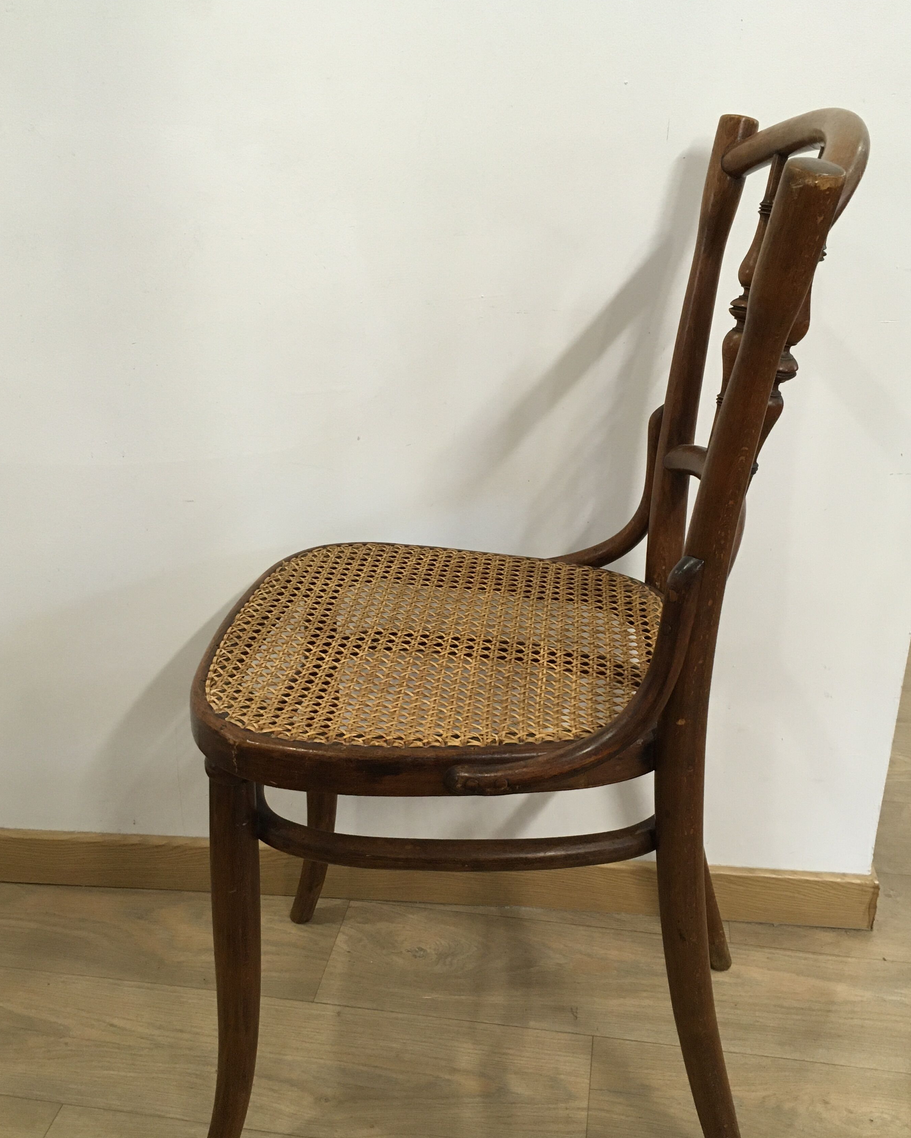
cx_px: 479
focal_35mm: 34
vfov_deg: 52.8
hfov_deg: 43.3
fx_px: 1146
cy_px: 587
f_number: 2.2
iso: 160
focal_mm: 4.15
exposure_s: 1/33
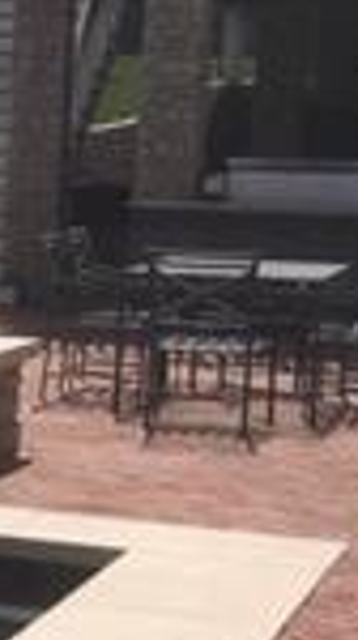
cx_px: -771
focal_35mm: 135
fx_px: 2286
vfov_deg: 15.9
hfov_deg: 7.6
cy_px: 329
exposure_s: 1/2564
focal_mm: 4.15
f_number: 2.2
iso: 25
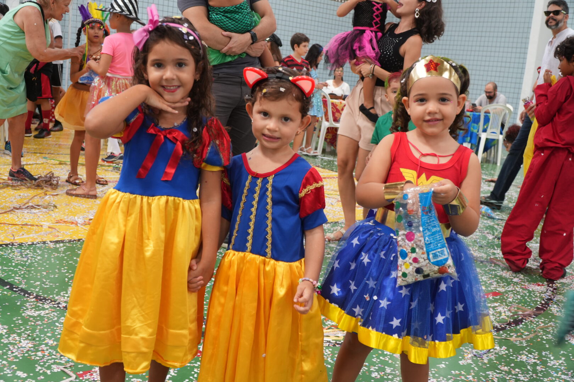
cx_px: 287
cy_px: 191
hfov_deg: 53.1
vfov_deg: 36.9
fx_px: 574
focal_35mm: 36
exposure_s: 1/125
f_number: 4
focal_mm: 24
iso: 500
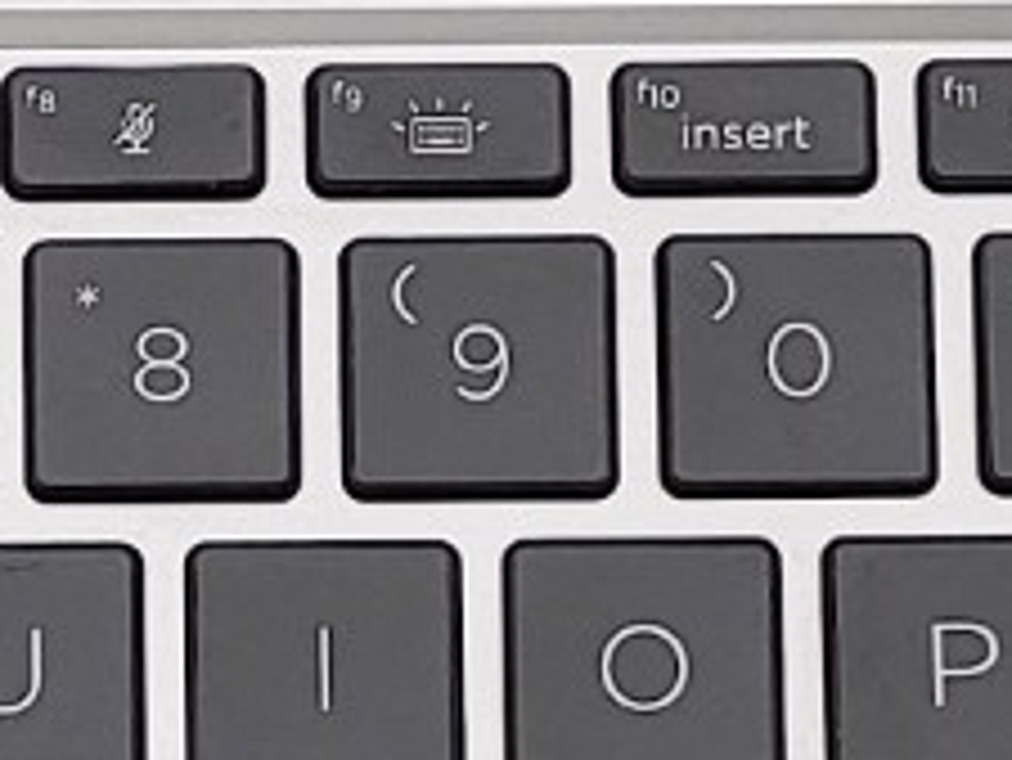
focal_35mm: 198
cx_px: -40
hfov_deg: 9.9
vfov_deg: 7.4
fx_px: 5792
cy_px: 1174
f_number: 1.8
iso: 50
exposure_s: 1/155
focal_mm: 4.36
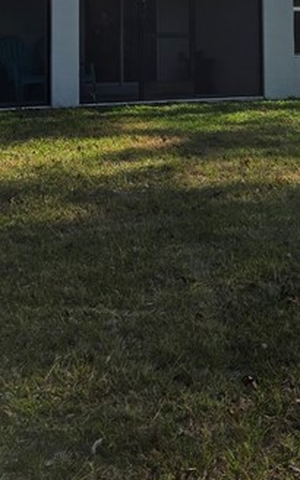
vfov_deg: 25.6
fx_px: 994
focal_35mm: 76
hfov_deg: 17.2
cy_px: -16
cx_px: 135
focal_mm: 5.4
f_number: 1.8
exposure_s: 1/1770
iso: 25
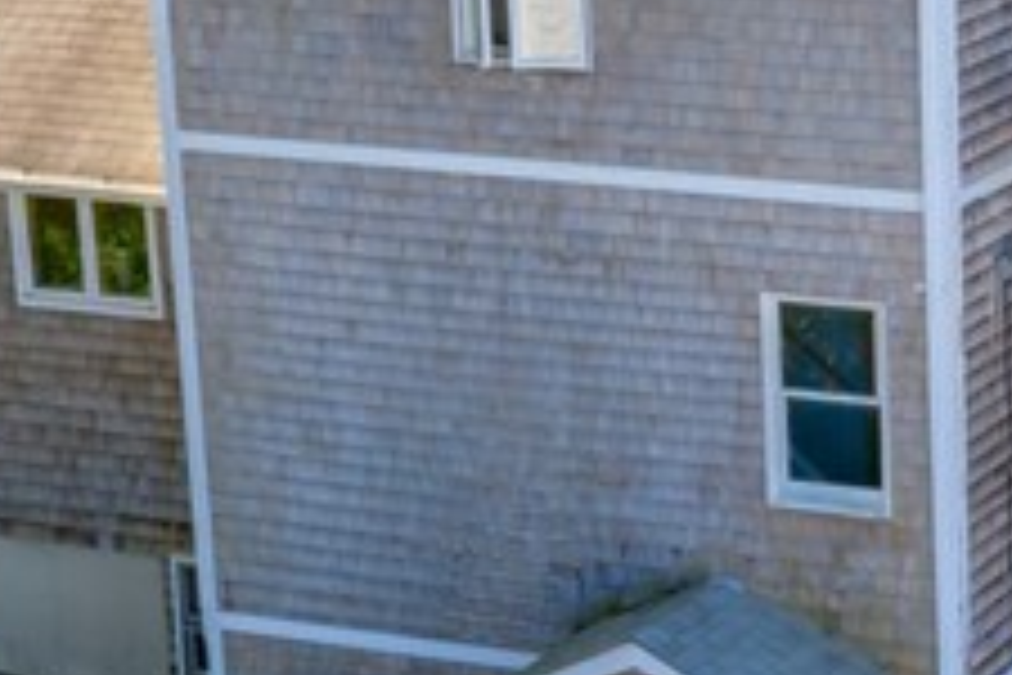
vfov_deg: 10.2
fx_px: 3795
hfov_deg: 14.8
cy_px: 457
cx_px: 1151
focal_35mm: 135
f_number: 5
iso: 100
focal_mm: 10.26
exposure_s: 1/320
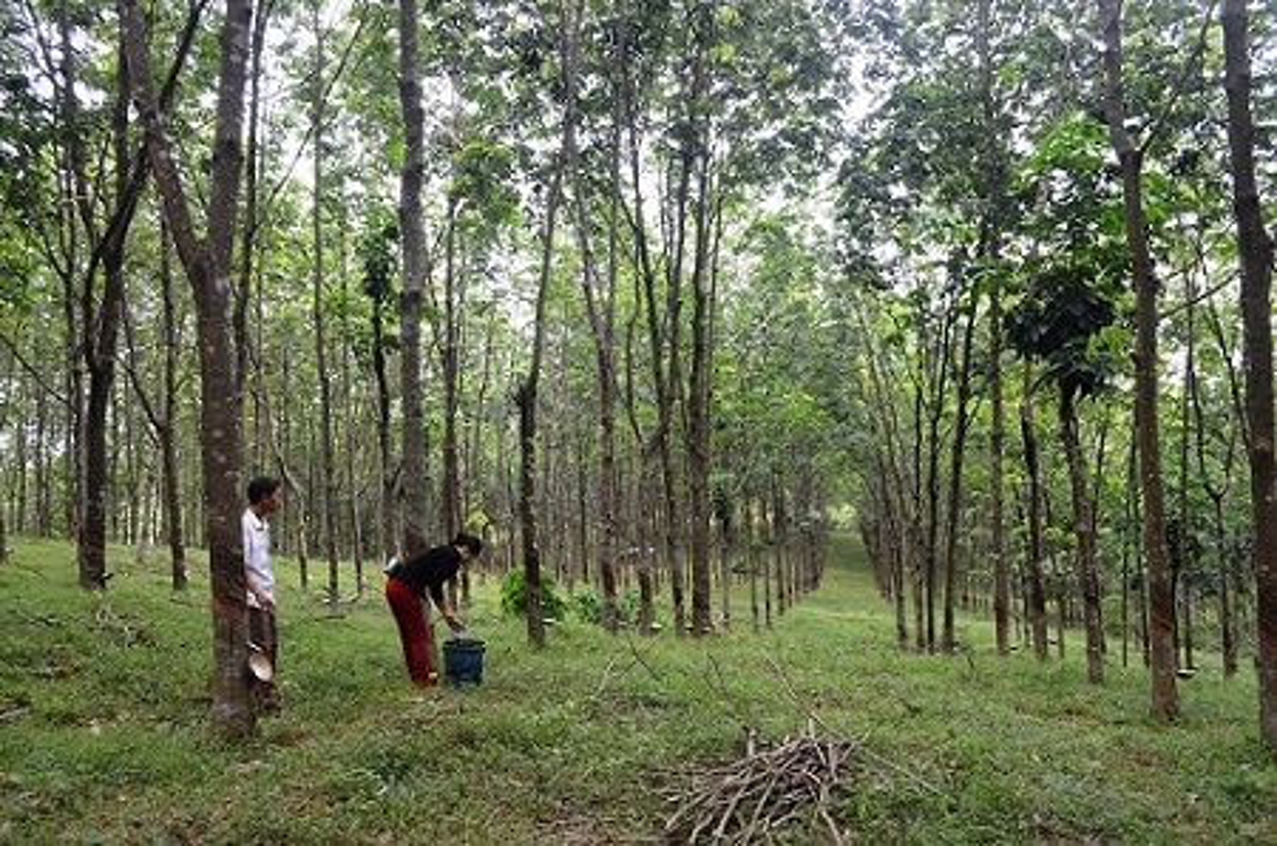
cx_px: 638
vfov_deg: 43.4
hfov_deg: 62.0
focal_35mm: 30
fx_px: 1062
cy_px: 423
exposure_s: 1/125
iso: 400
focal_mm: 20
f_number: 5.6
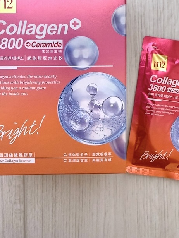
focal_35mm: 39
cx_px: 96
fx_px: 269
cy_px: 62
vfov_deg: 46.3
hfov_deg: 36.8
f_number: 2.2
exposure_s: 1/60
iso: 250
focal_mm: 2.22
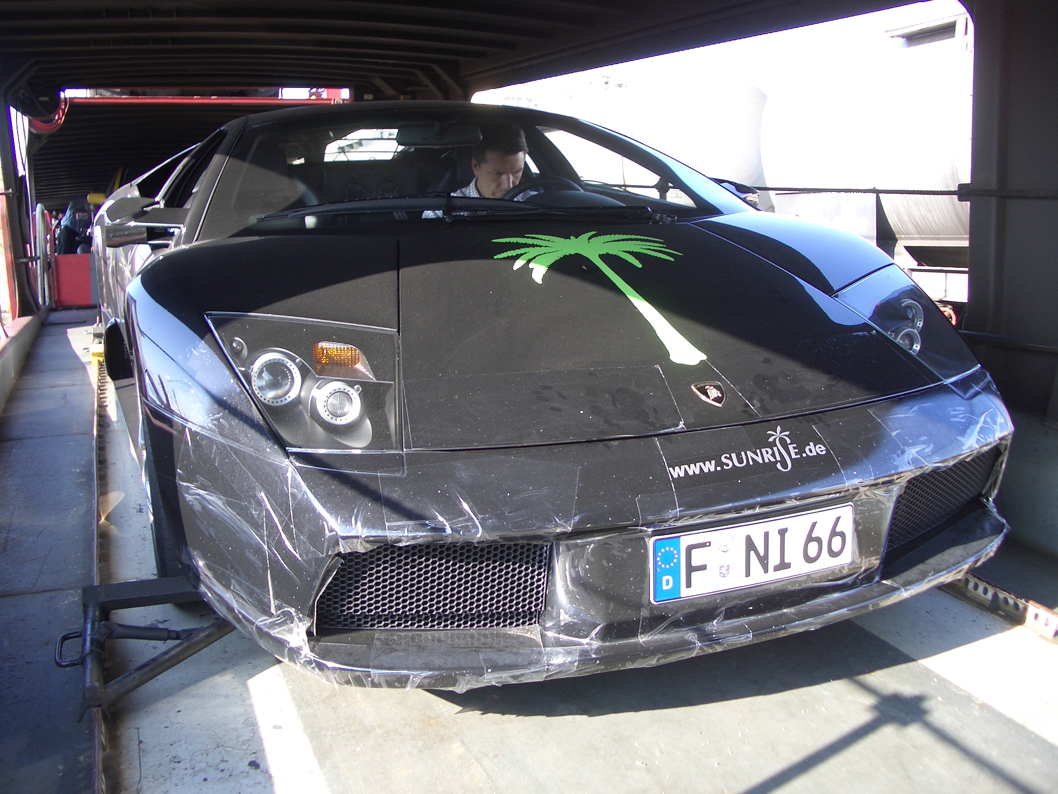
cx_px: 529
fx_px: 1070
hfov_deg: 52.6
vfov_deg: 40.7
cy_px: 397
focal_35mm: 35
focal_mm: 5.8
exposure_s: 1/125
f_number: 2.6
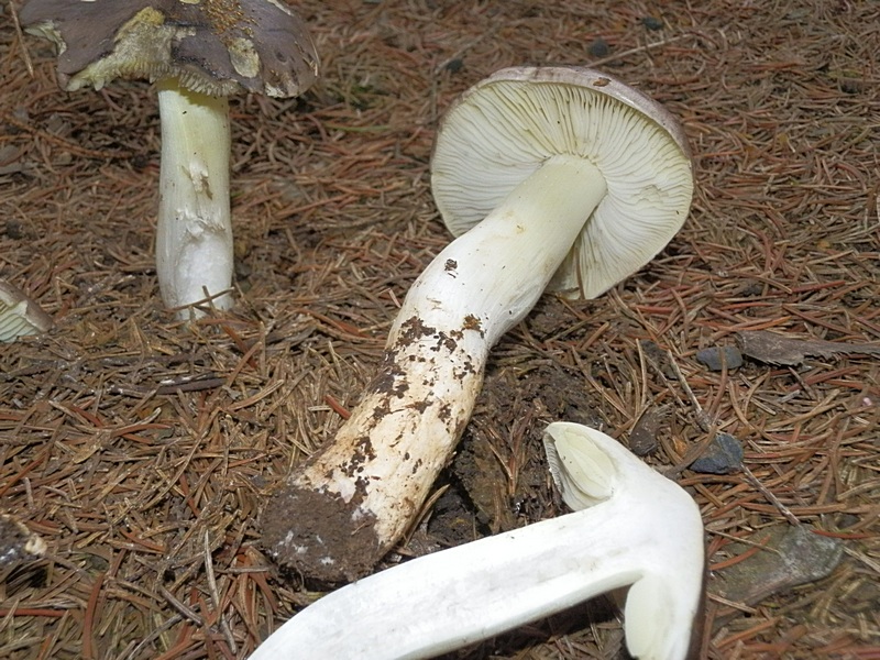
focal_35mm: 37
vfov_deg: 38.7
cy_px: 330
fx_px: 941
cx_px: 440
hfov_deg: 50.1
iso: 640
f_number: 9.9
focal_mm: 6.7
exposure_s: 1/50
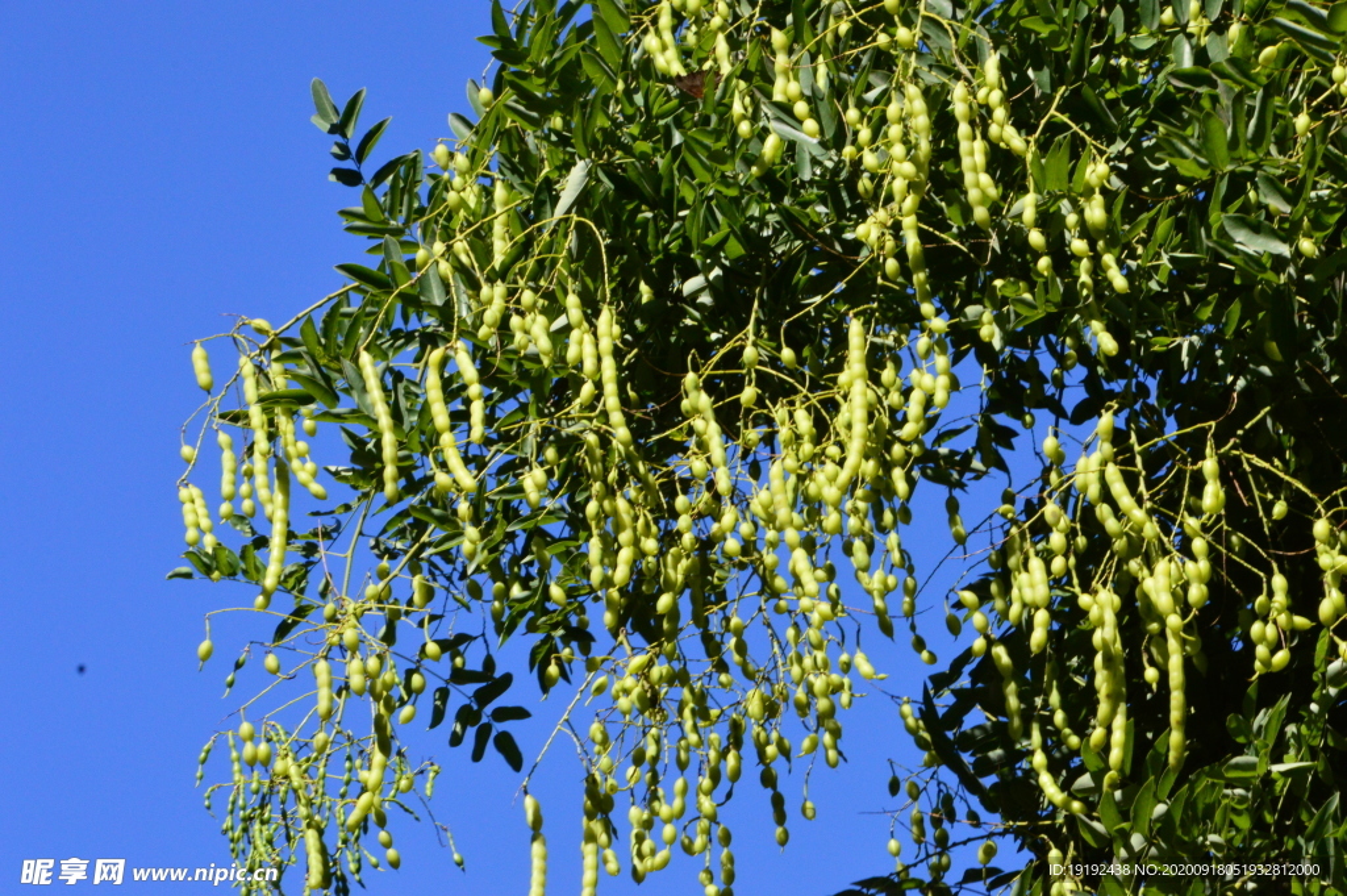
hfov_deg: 8.1
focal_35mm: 255
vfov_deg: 5.4
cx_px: 674
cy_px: 448
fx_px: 9533
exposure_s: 1/250
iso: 1250
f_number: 32
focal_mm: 170
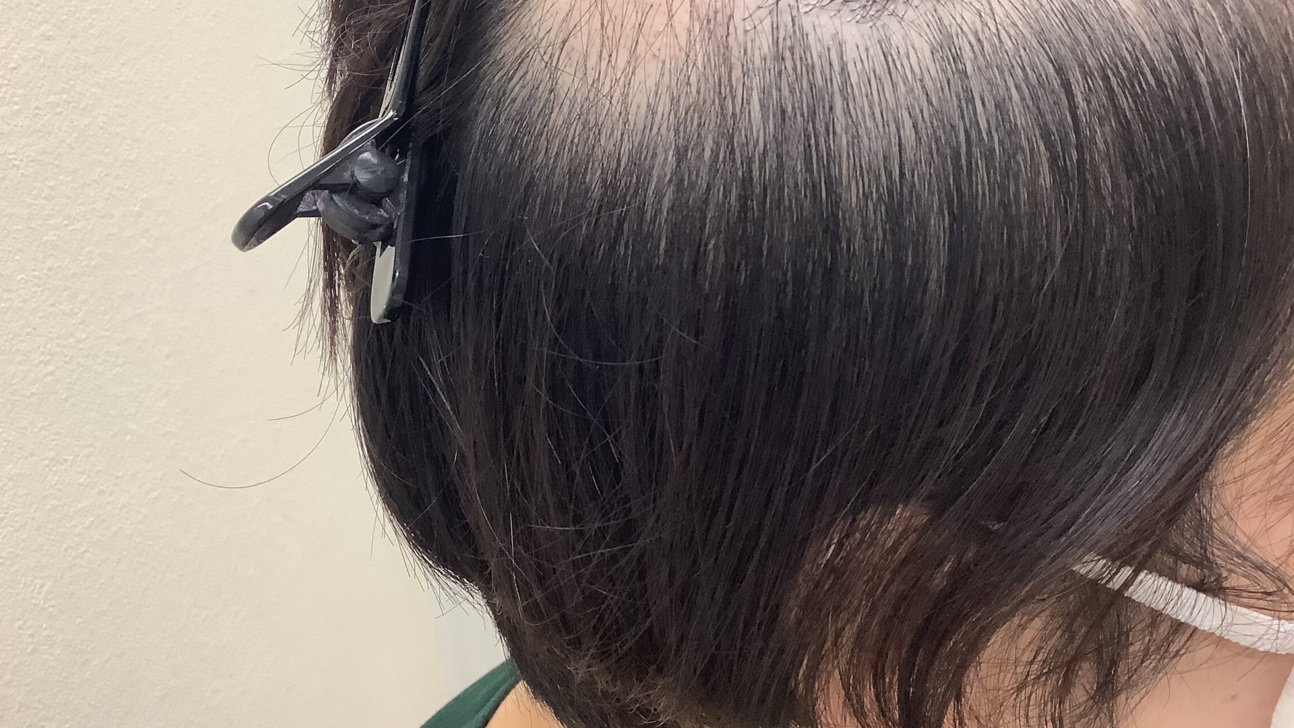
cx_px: 671
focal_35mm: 38
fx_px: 1304
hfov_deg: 52.8
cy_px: 252
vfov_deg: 31.0
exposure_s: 1/50
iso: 125
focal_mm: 3.3
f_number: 2.4
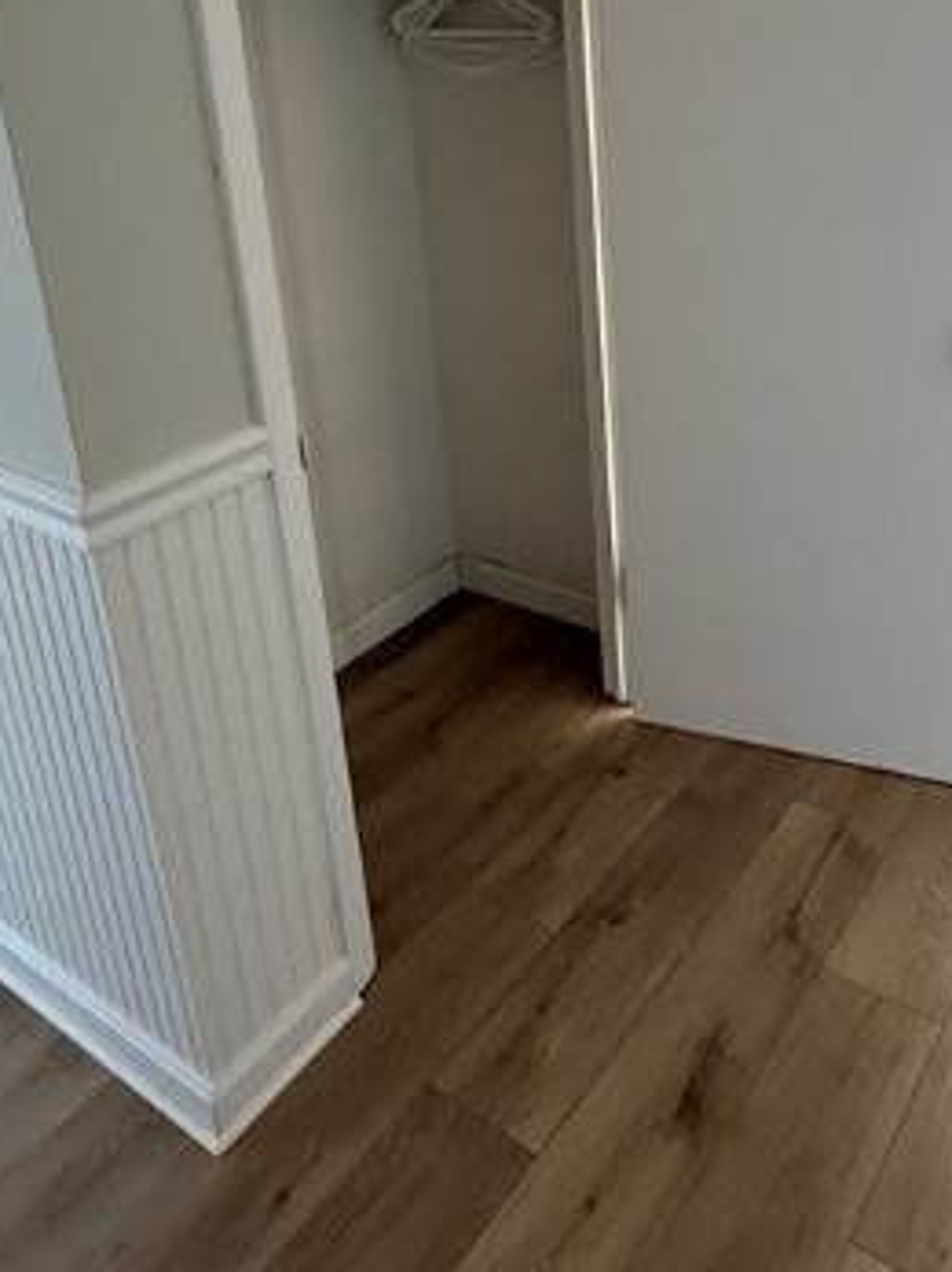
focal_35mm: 31
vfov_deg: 55.8
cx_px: 677
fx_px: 1137
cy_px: 334
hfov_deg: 44.3
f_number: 2.2
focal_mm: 2.22
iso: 500
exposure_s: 1/60
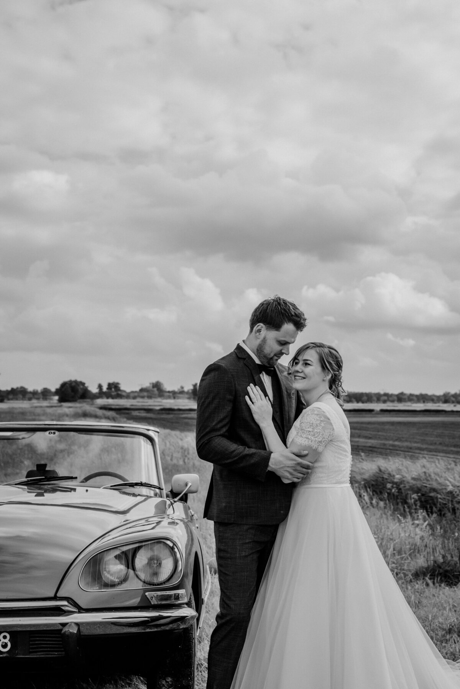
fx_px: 1054
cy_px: 344
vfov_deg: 36.2
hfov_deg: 24.6
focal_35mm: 55
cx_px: 230
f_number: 7.1
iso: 500
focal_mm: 55
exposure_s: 1/1250
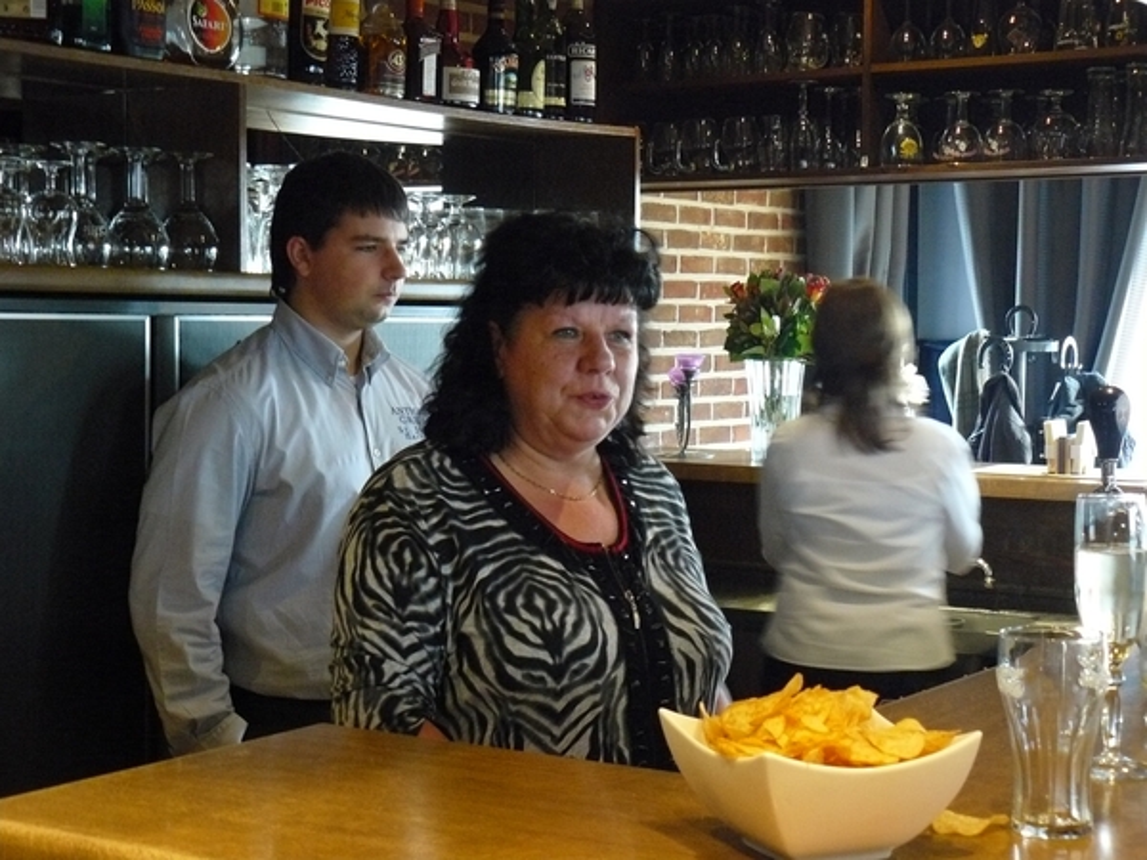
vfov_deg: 24.4
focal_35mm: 60
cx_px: 574
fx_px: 1988
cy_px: 430
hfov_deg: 32.2
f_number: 3.2
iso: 400
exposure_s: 1/8
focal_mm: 10.1
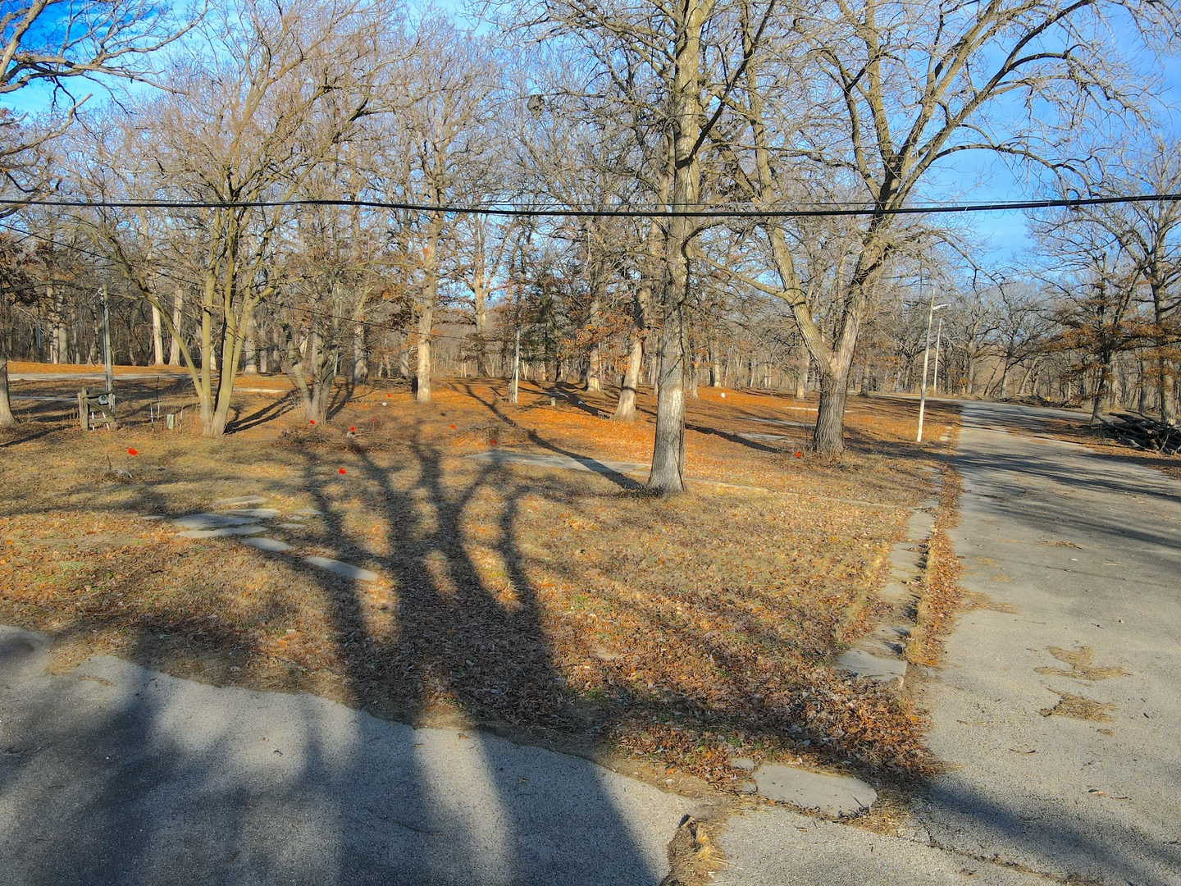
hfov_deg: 71.6
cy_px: 443
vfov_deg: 56.8
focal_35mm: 24
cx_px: 590
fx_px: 819
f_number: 2.8
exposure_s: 1/640
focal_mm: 4.5
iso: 100
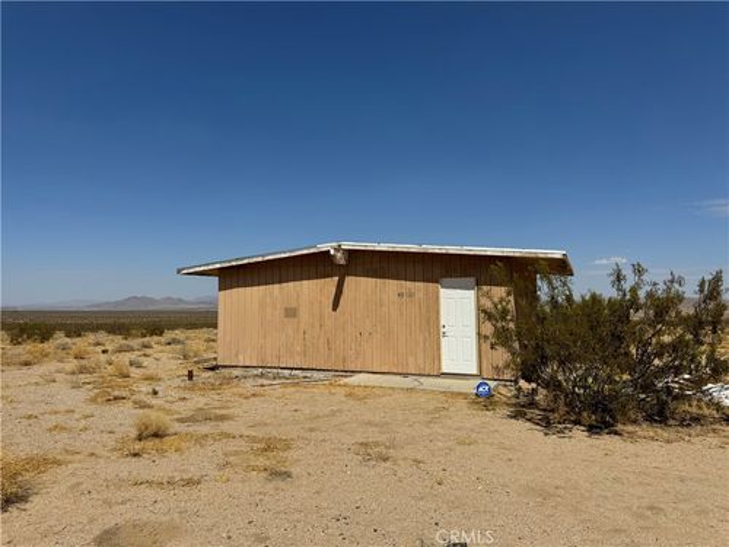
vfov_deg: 56.8
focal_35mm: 24
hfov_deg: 71.6
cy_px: 274
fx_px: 505
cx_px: 364
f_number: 1.78
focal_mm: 6.76
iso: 80
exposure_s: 1/12346
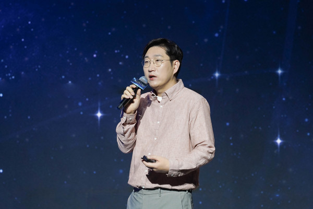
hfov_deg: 5.8
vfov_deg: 3.9
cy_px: 104
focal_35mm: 353
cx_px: 156
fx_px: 3069
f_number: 6.3
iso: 2000
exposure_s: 1/60
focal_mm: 353
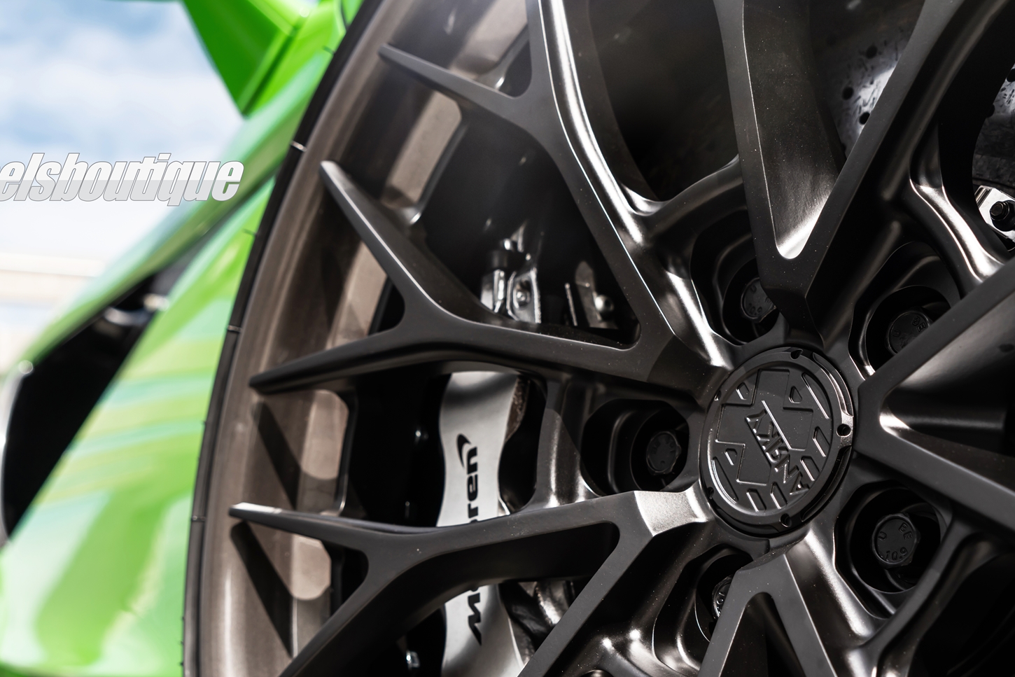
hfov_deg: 40.3
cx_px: 526
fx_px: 1382
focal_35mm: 49
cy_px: 424
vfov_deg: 27.4
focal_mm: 37
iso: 200
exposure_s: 1/200
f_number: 6.3
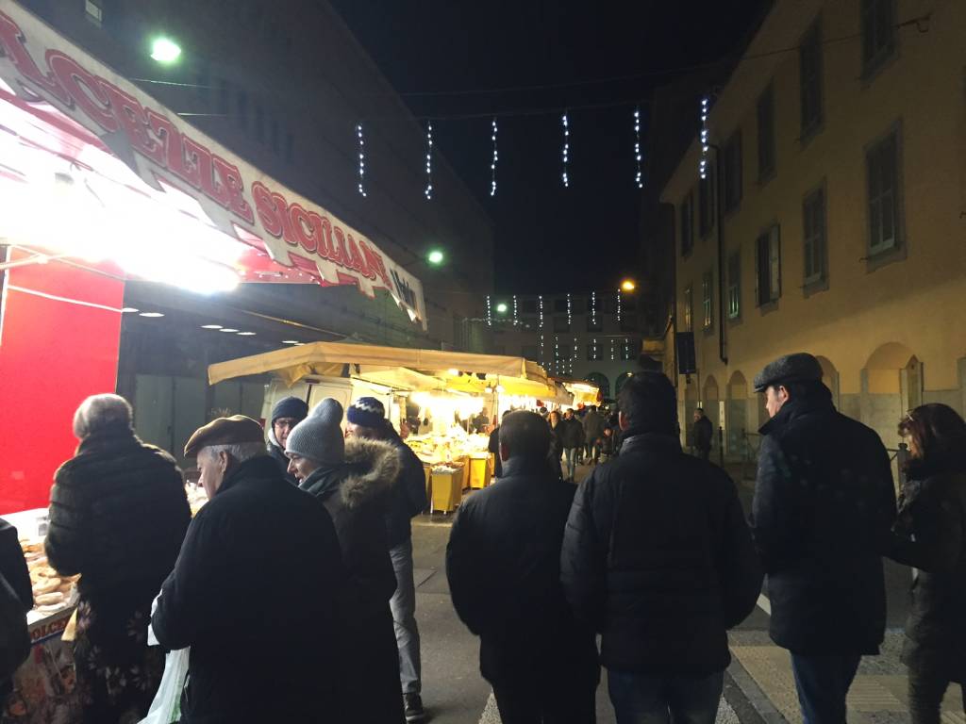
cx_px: 483
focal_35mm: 29
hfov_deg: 61.7
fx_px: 809
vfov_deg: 48.2
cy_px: 362
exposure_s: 1/33
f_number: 2.2
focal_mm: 4.15
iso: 250
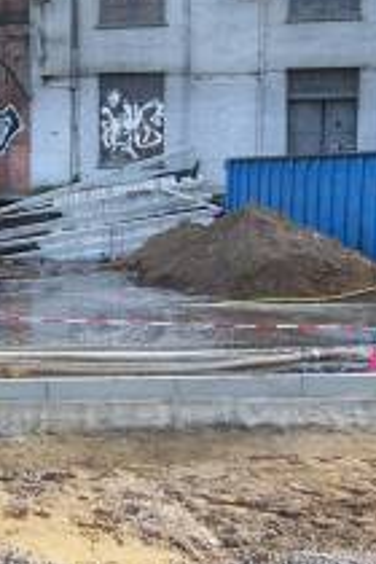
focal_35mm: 73
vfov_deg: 27.7
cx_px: 126
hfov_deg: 18.6
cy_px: 282
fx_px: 1144
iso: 50
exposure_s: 1/160
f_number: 2.8
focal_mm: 3.8
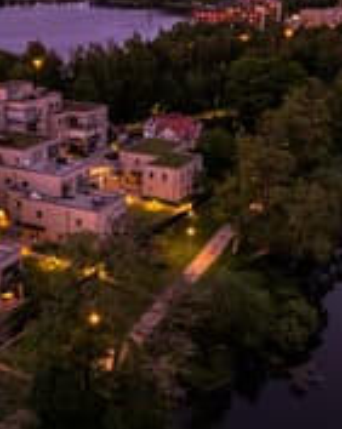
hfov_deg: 30.2
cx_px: 80
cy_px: 205
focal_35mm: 49
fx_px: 622
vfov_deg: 38.1
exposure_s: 1/8
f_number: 2.8
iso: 850
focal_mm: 8.4
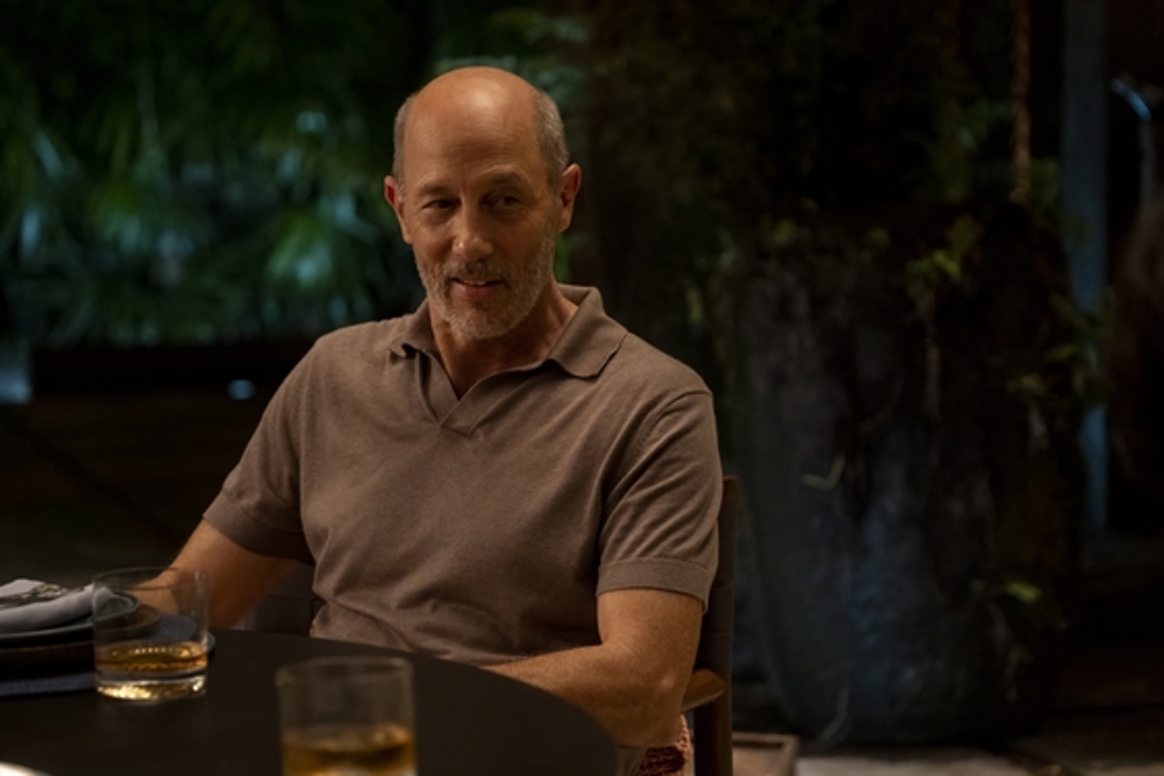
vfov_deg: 11.8
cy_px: 388
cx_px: 582
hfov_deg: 17.6
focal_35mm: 116
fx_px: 3750
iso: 3200
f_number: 2.8
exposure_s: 1/60
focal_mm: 77.3
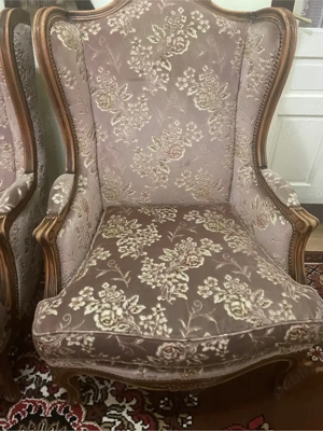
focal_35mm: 26
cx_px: 162
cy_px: 216
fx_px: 323
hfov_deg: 53.1
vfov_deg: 67.3
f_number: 1.6
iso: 640
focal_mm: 4.2
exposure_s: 1/32
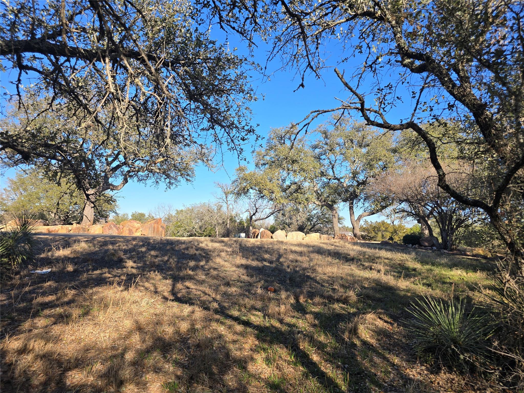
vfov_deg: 58.9
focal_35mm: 23
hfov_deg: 73.9
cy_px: 196
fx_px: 348
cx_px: 262
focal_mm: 6.3
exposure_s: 1/463
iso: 12
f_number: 1.7
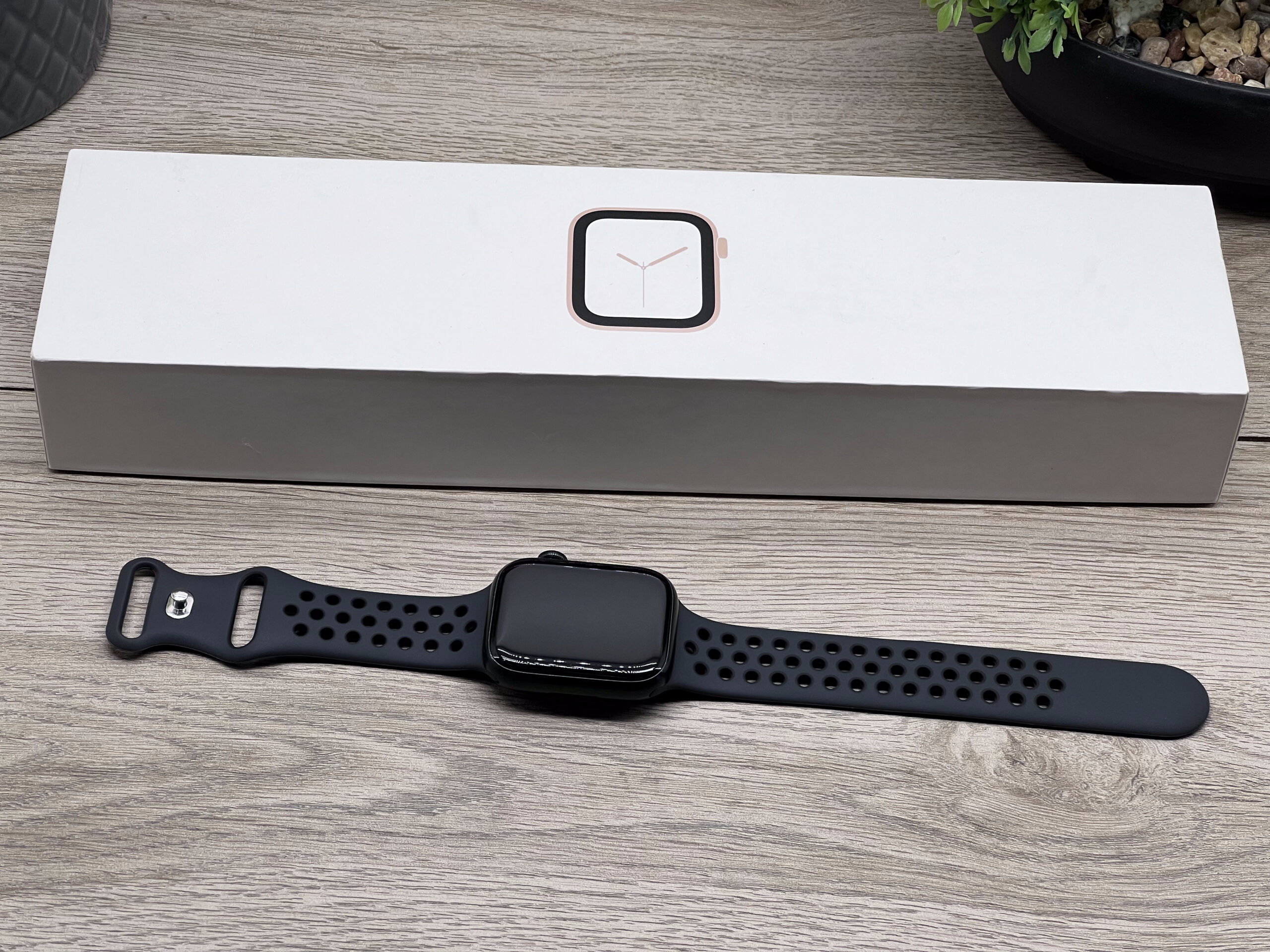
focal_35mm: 77
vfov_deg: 19.1
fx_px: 2825
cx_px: 635
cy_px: 476
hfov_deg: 25.3
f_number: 2.8
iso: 40
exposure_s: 1/99
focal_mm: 9
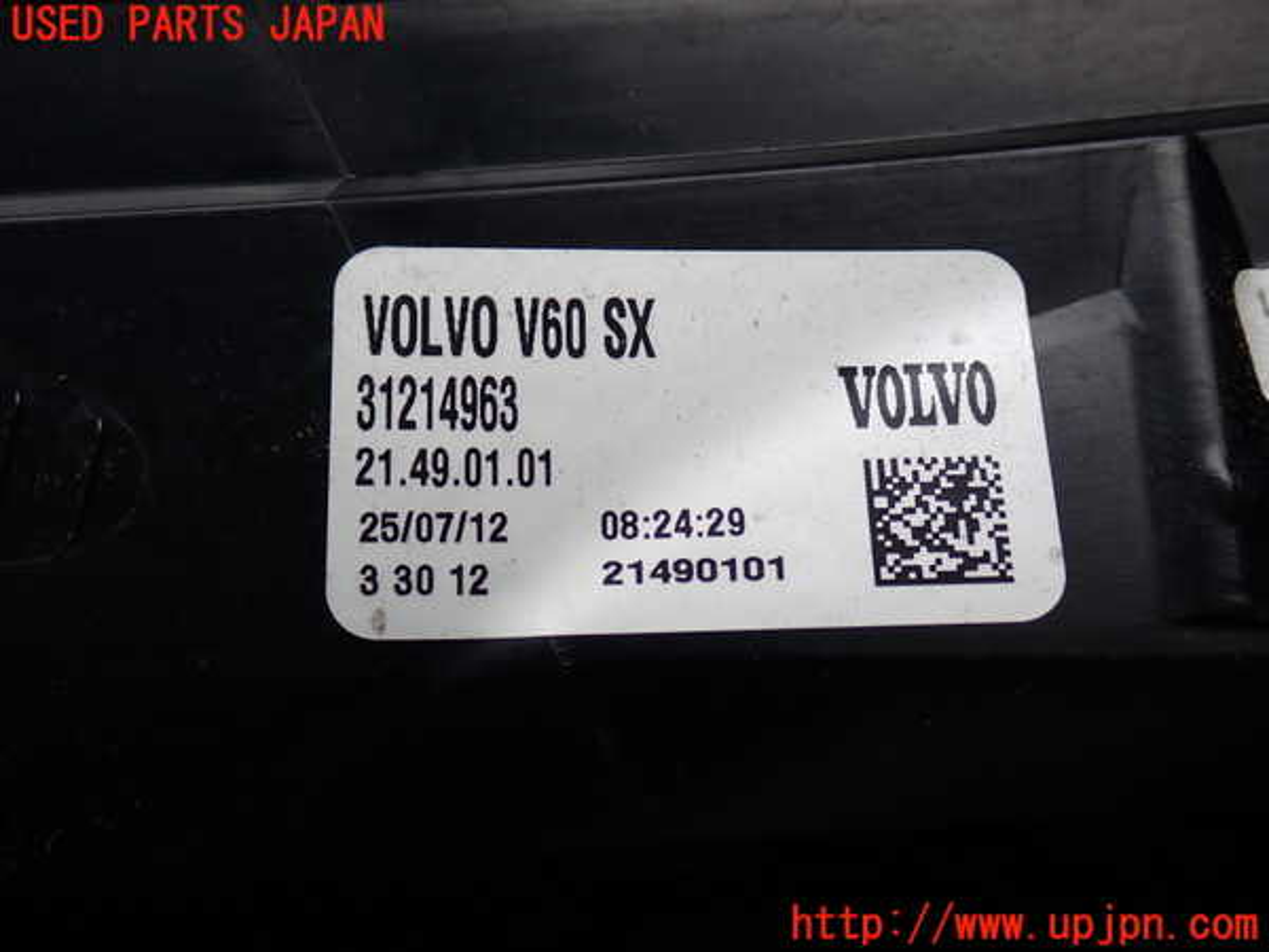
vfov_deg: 35.1
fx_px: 1503
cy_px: 476
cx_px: 634
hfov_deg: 45.8
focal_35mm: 41
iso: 100
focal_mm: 7.31
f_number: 2.8
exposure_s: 1/80
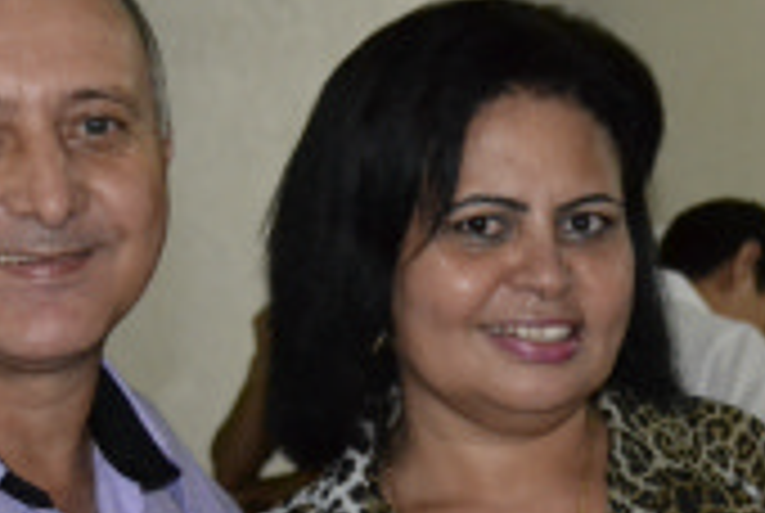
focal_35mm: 132
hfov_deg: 15.5
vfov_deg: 10.4
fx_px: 2810
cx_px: 508
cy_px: 475
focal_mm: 30
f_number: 4.5
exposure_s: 1/60
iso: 3200
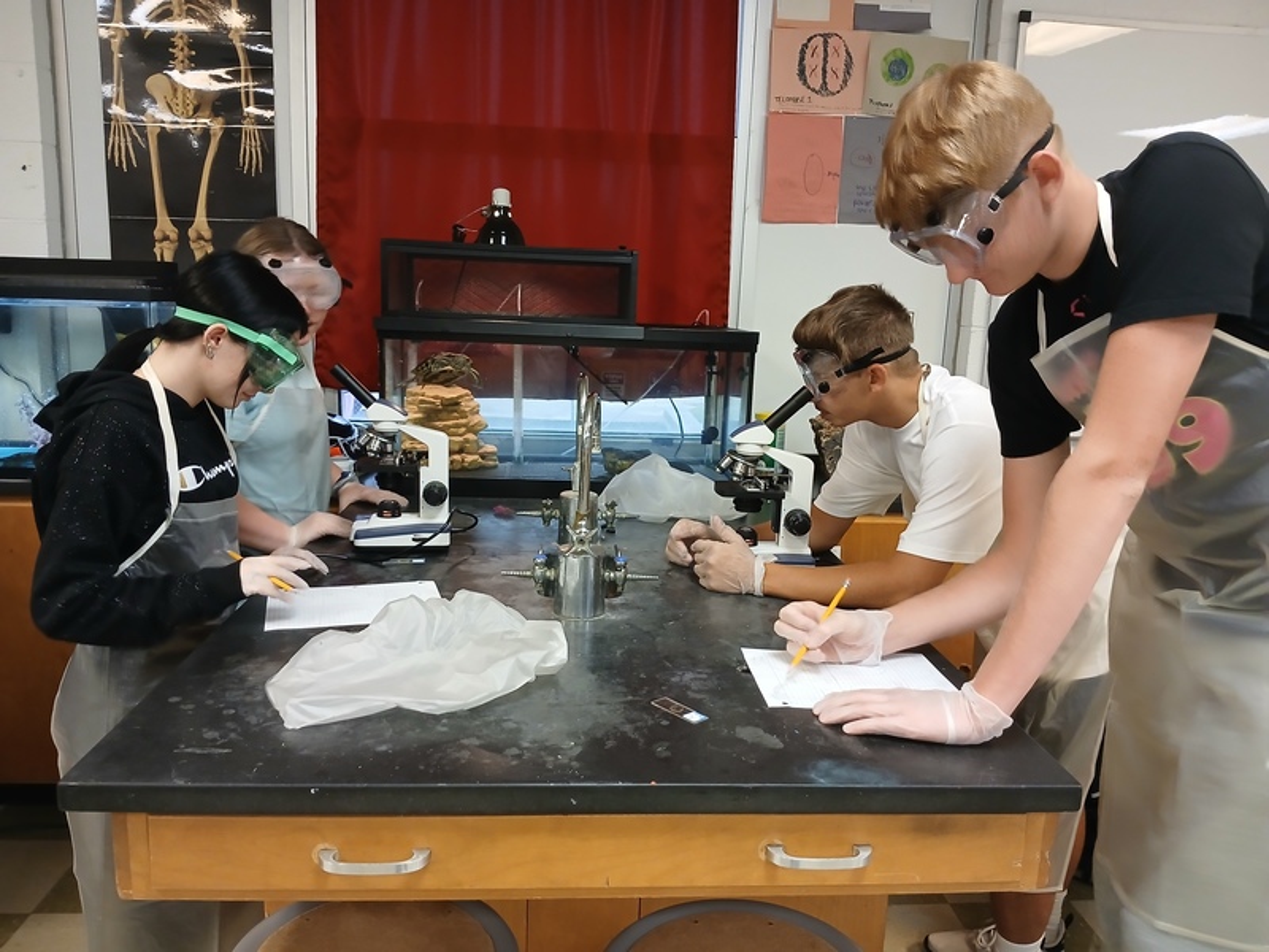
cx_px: 634
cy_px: 476
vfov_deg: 53.1
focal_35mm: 26
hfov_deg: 67.3
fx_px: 953
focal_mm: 3.98
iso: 250
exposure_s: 1/60
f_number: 1.8
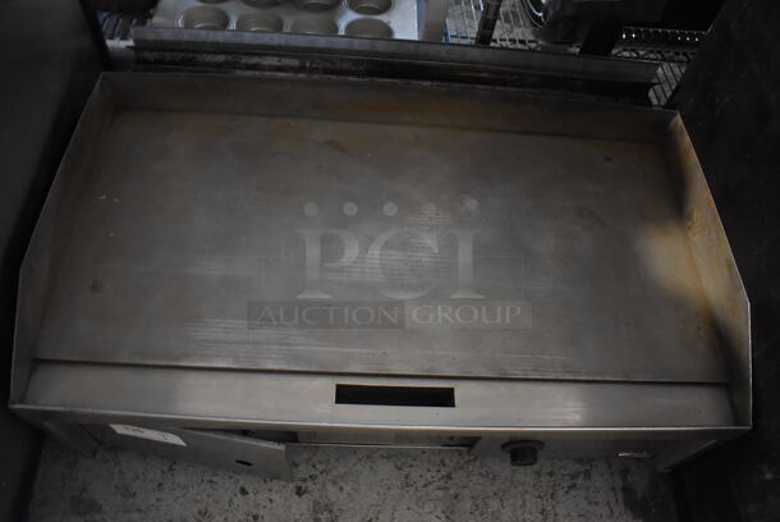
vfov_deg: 48.0
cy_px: 261
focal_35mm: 27
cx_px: 390
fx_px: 586
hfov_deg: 67.3
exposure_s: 1/25
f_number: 3.5
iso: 3200
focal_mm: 18
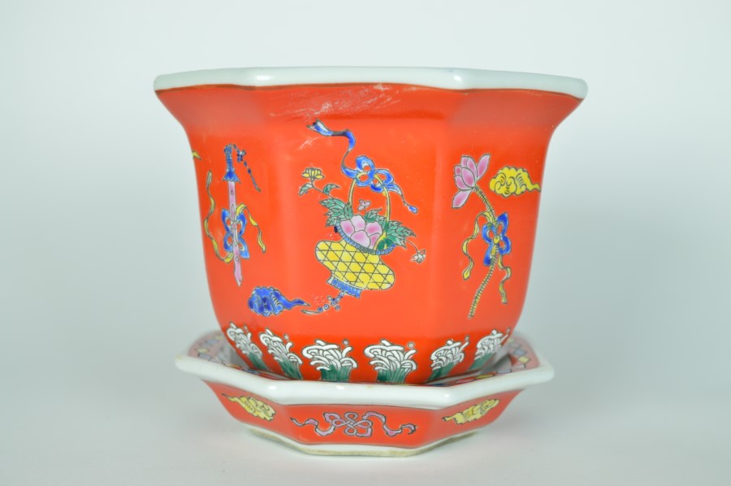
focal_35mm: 48
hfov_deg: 41.2
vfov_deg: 28.0
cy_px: 243
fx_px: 974
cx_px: 366
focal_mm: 32
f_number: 6.3
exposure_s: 1/160
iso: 100
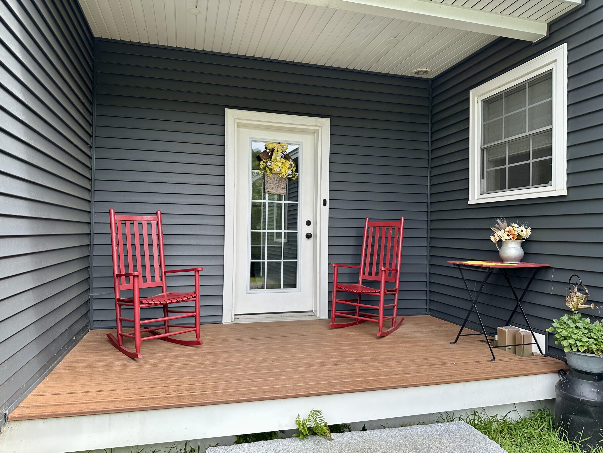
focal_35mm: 24
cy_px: 226
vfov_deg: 56.8
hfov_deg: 71.6
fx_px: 418
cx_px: 302
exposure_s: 1/750
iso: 80
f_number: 1.78
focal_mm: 6.86
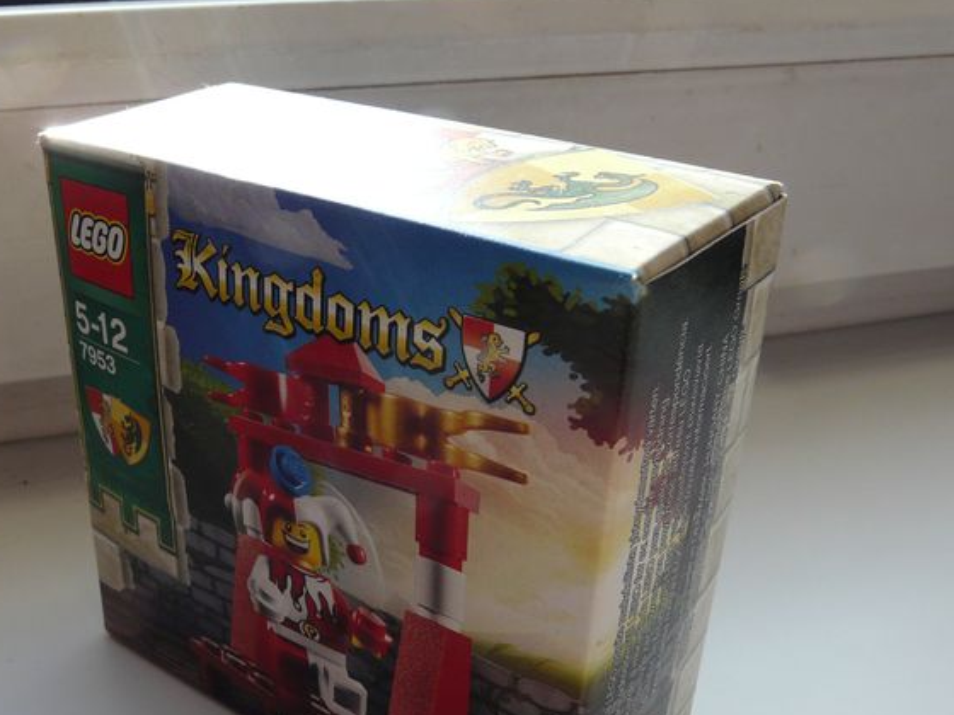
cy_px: 419
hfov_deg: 46.2
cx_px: 330
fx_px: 1102
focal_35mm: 40
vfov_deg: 35.9
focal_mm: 4.6
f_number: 4
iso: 100
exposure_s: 1/100
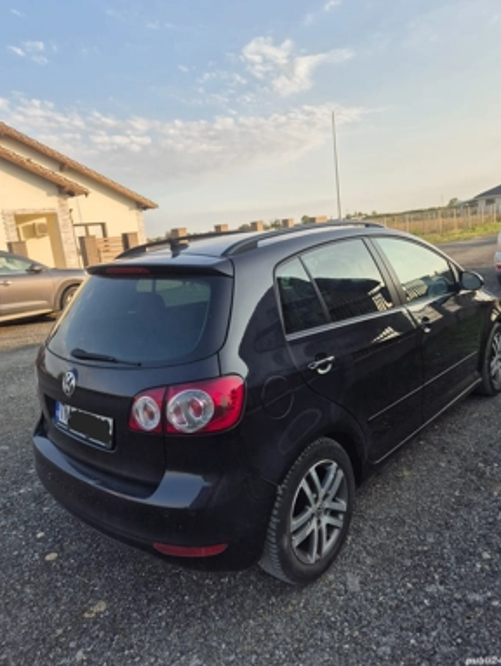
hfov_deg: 56.9
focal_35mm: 24
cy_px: 320
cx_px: 259
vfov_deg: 71.5
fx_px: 462
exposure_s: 1/500
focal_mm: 5.4
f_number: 1.8
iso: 25
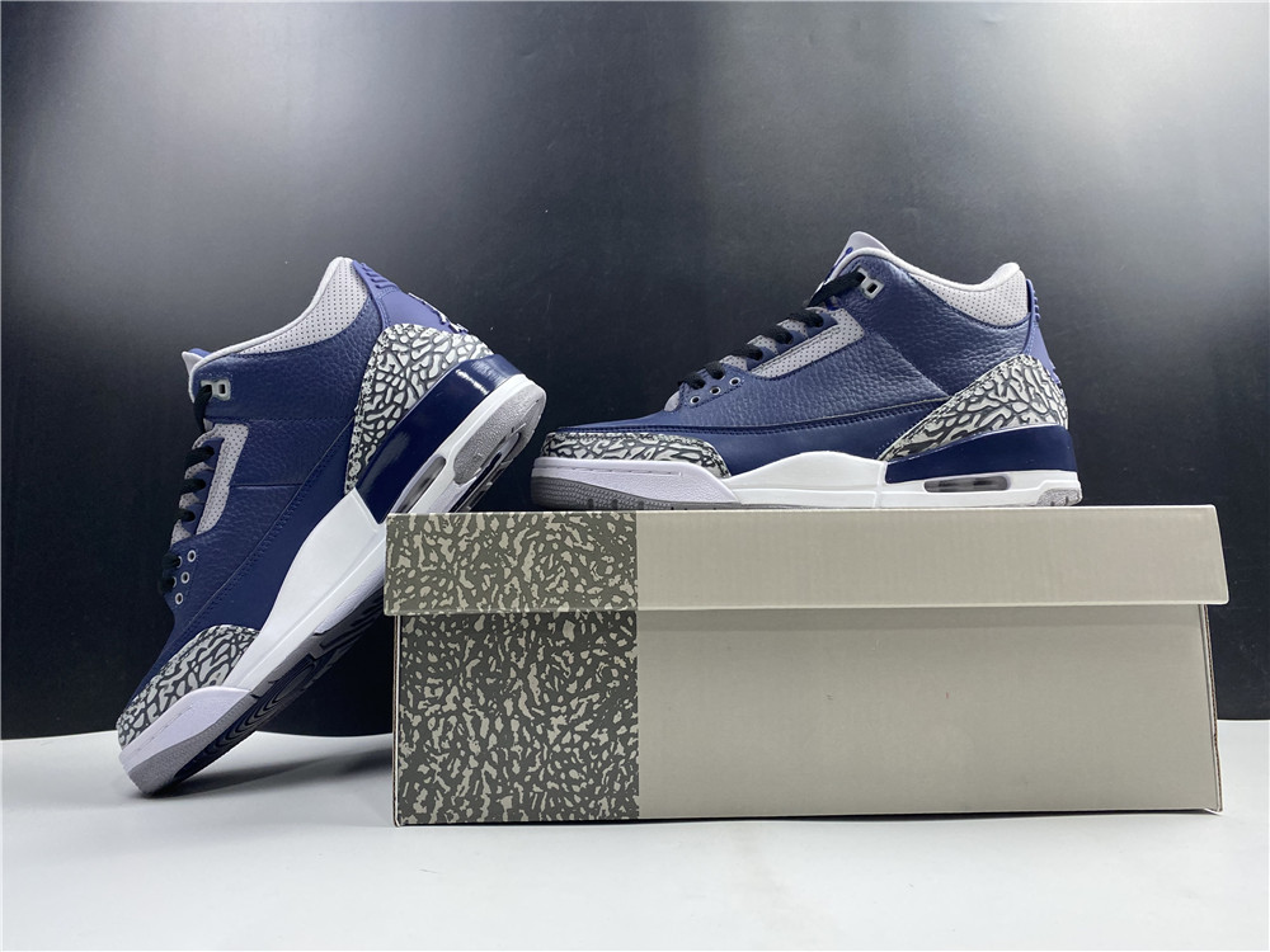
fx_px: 954
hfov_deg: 67.3
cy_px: 476
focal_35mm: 26
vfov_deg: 53.1
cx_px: 635
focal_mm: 4.25
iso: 125
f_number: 1.8
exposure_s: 1/100
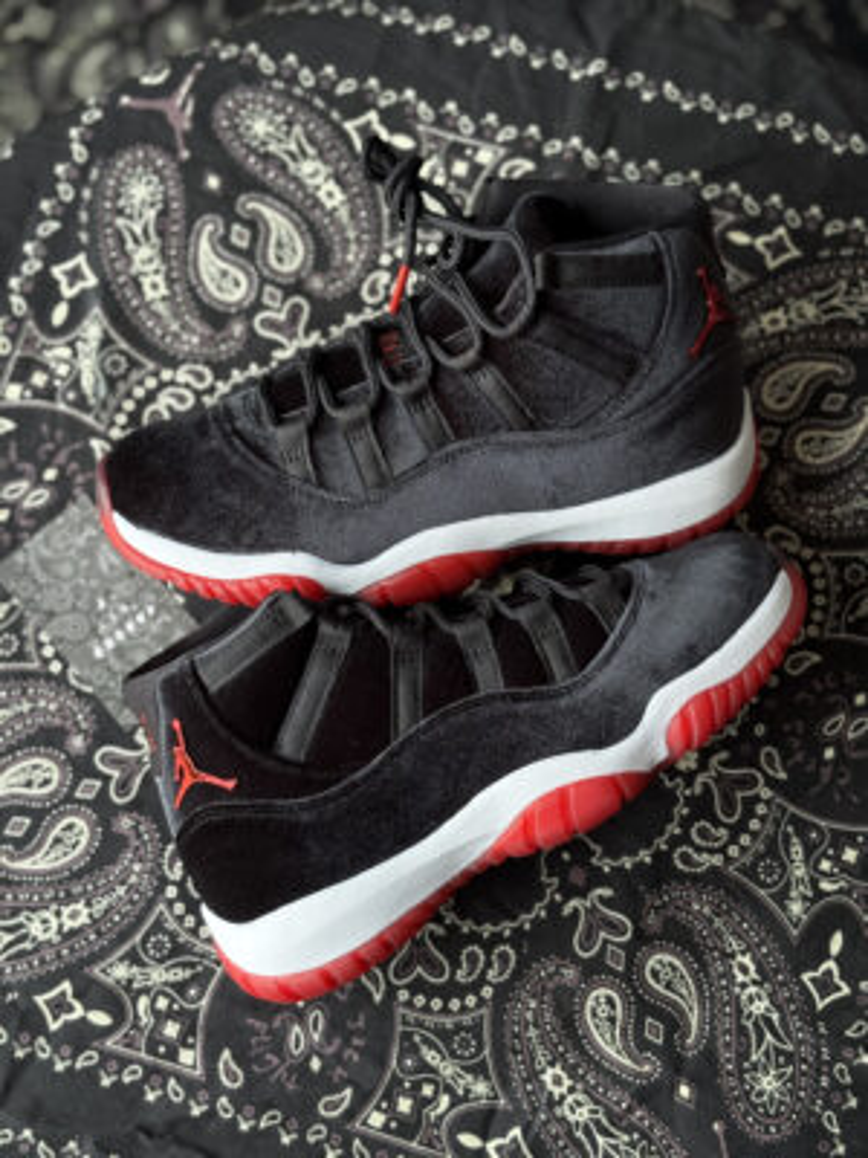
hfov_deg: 28.0
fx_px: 1739
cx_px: 434
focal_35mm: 52
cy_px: 579
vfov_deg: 36.8
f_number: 1.6
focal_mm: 5.96
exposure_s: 1/161
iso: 64
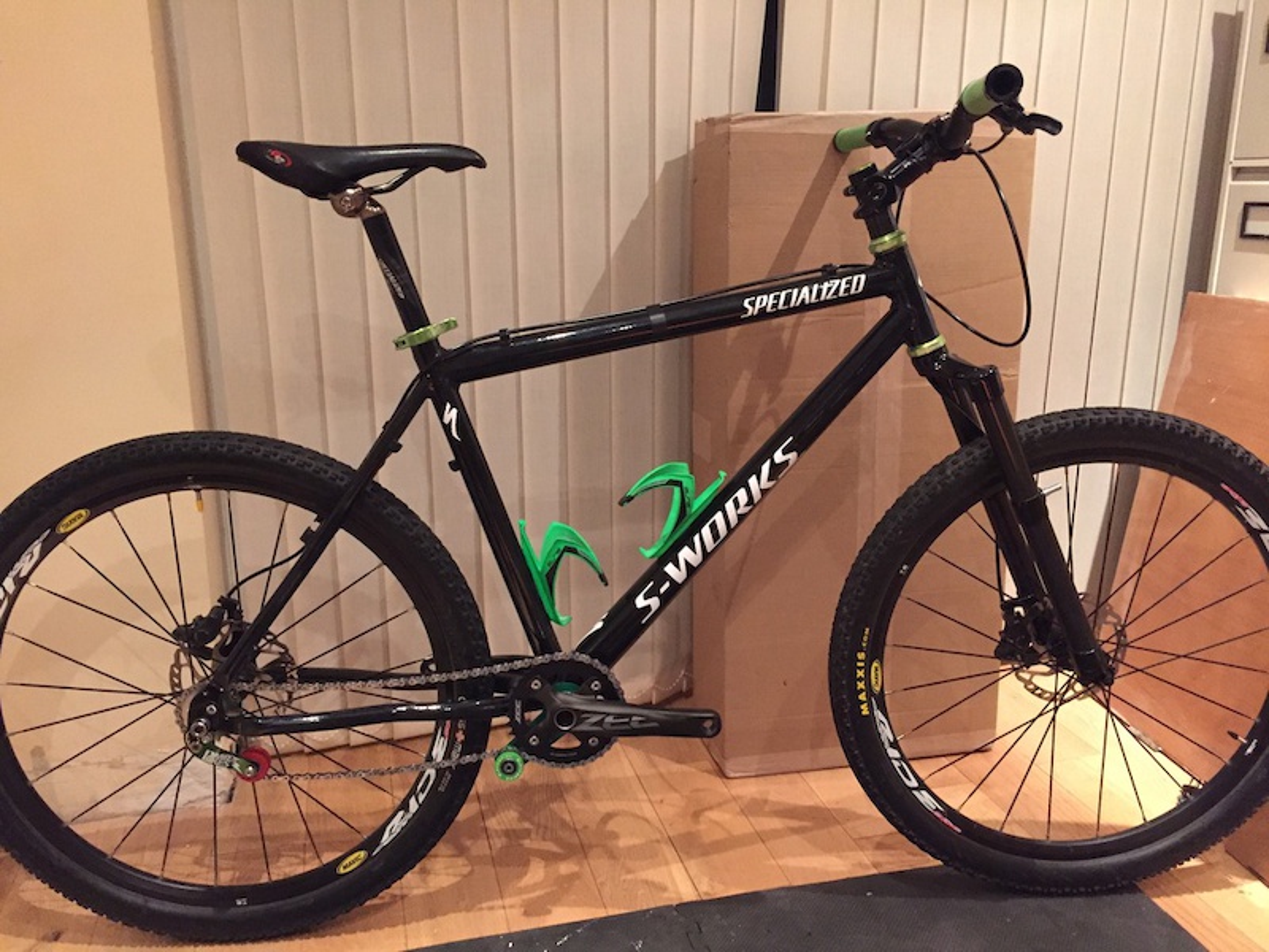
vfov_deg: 48.2
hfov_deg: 61.7
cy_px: 476
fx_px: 1063
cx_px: 634
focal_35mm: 29
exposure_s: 1/17
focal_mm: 4.15
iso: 400
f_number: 2.2
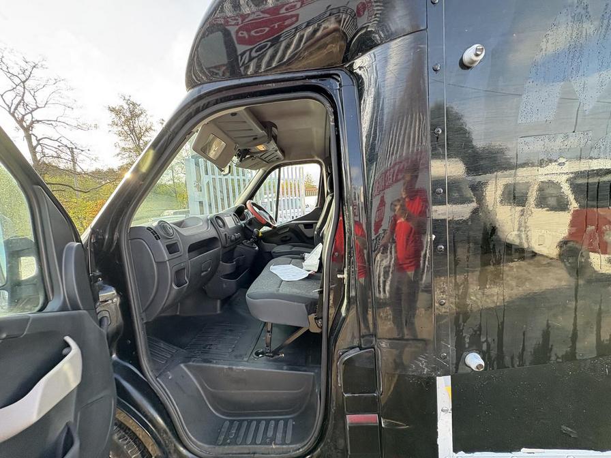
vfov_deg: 85.7
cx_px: 306
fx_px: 247
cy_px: 229
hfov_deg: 102.1
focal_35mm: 14
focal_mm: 2.22
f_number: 2.2
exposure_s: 1/99
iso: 64
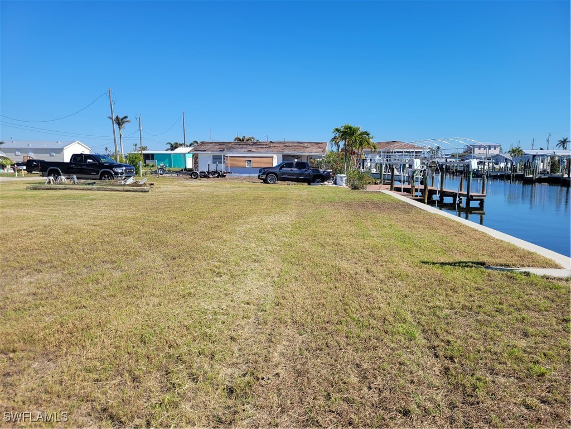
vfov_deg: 53.1
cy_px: 214
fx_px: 429
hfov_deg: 67.3
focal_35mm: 26
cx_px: 286
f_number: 1.8
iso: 40
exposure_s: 1/2551
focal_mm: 5.4
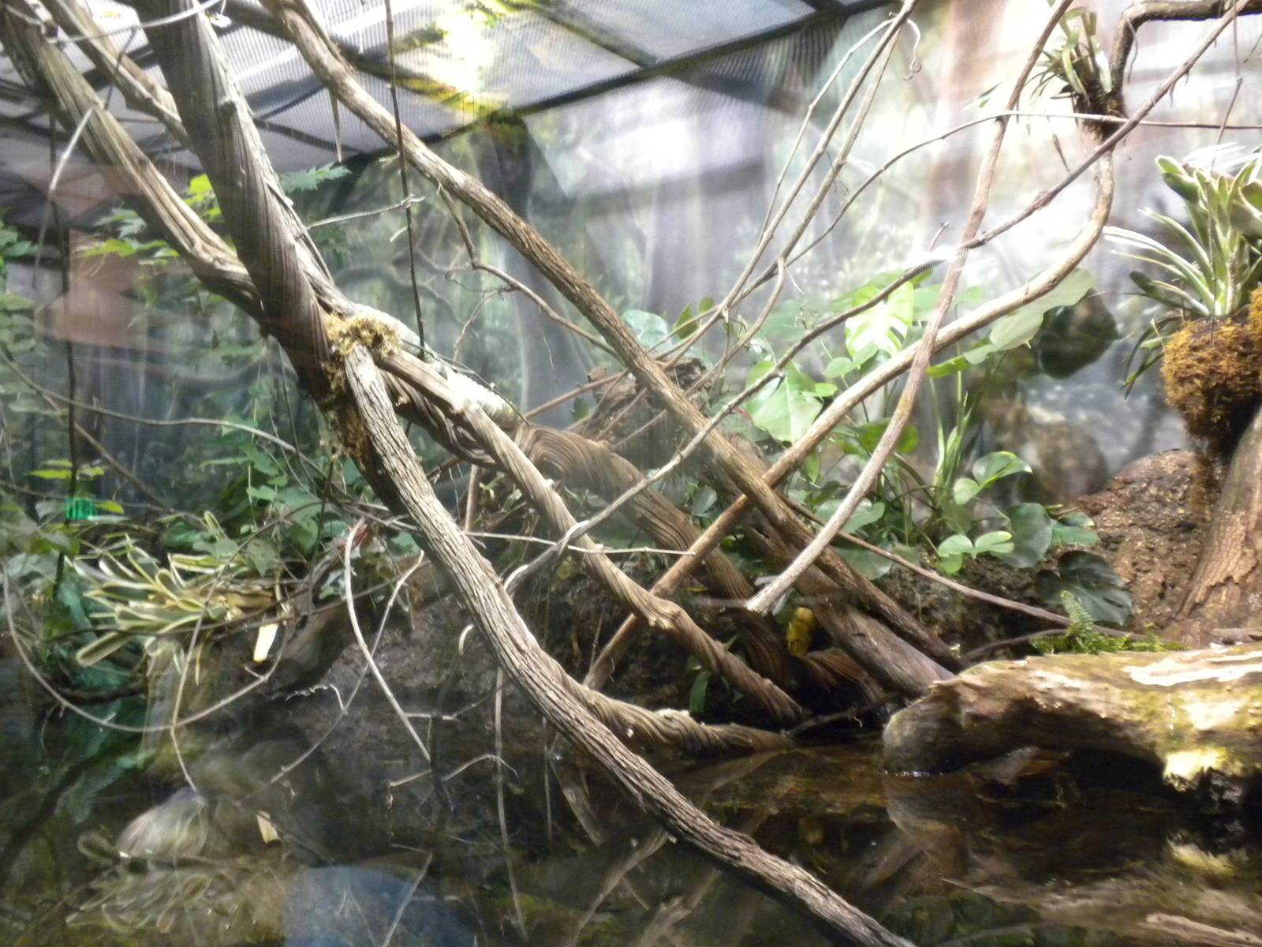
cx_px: 631
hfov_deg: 50.1
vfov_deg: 38.7
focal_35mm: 37
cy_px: 474
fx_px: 1349
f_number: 3.5
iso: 400
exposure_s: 1/19.8
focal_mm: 6.6
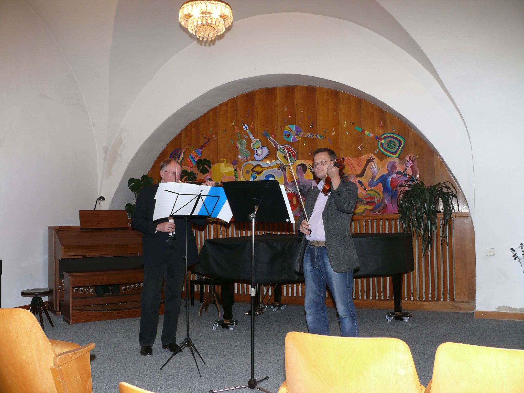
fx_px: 530
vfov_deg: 40.7
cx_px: 262
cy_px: 196
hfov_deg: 52.6
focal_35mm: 35
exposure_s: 1/30
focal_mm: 7.4
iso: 100
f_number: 4
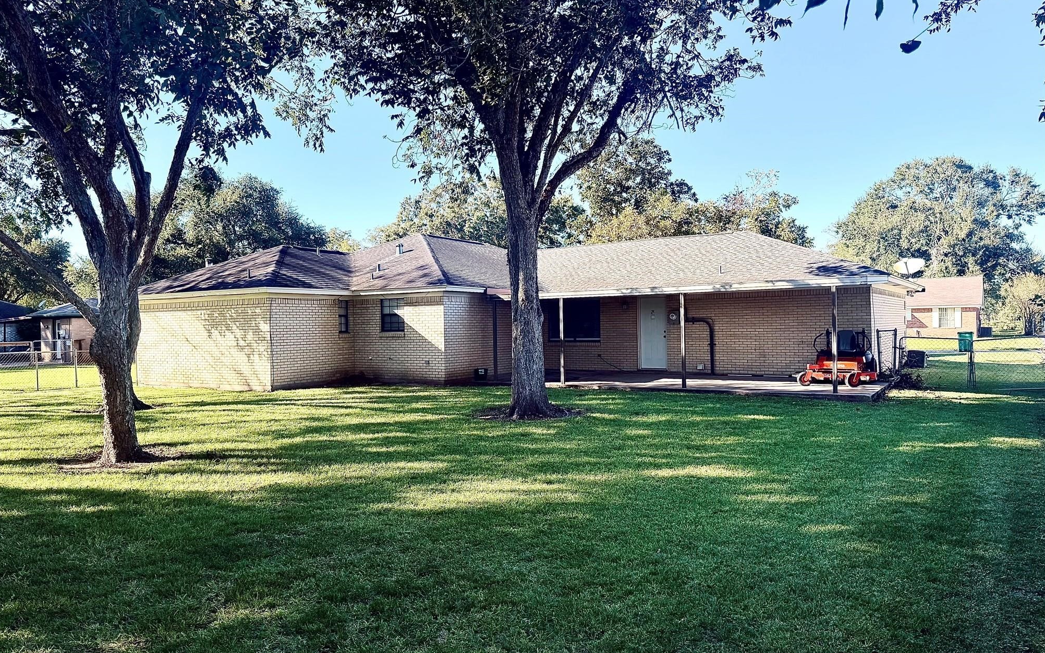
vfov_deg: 47.6
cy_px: 322
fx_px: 740
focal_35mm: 26
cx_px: 513
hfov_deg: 70.4
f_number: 1.78
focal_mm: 6.76
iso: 100
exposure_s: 1/1337
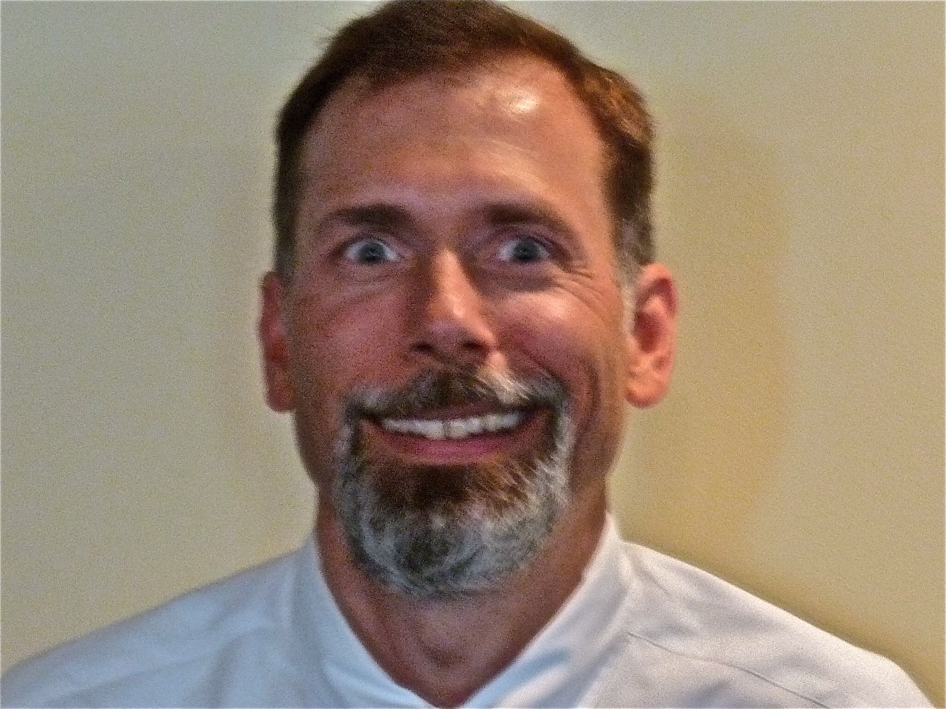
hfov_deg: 13.3
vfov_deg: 10.0
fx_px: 4072
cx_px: 473
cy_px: 354
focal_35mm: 149
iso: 400
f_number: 8
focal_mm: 14.9
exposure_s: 1/4
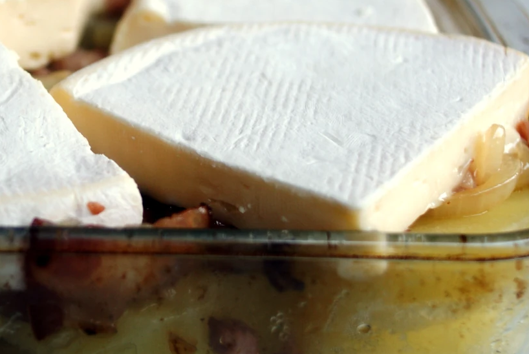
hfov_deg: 25.9
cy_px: 132
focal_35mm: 77
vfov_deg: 17.7
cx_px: 125
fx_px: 1133
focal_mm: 28
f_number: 3.2
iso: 100
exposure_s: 1/50
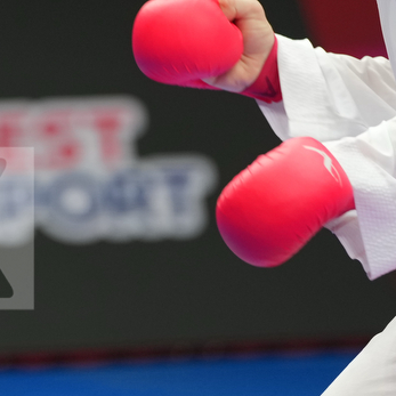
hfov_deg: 2.6
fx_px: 8775
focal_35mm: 678
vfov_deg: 2.6
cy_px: -88
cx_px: -49
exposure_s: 1/1000
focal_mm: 173
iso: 800
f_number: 2.8
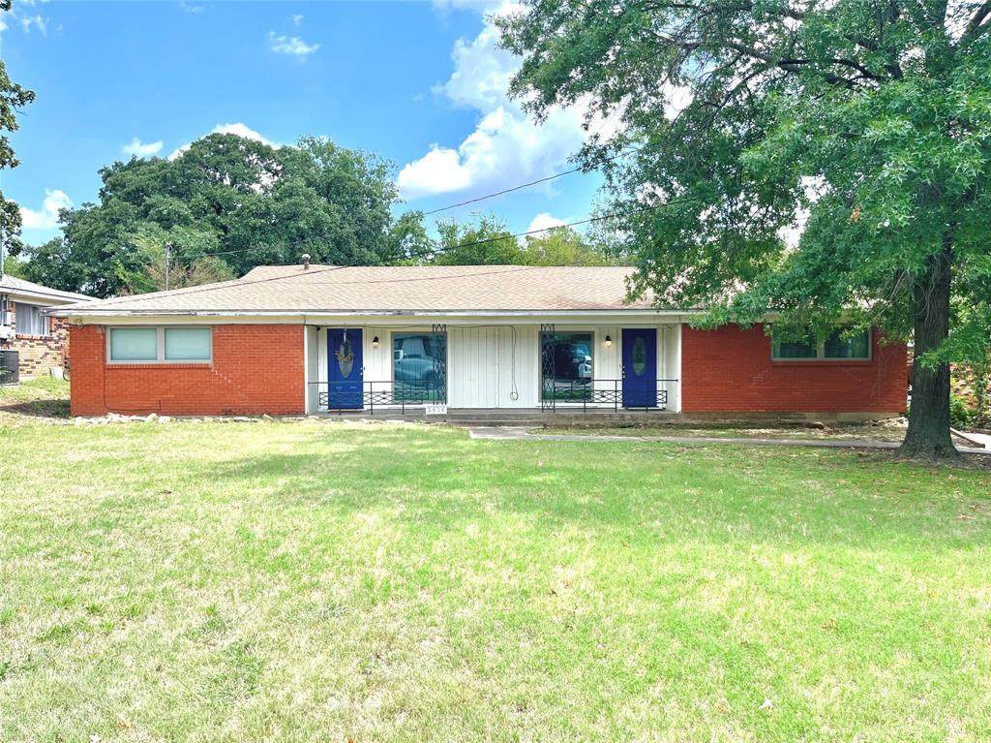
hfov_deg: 67.3
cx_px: 496
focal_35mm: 26
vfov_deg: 53.0
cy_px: 372
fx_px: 744
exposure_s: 1/1536
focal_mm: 5.1
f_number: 1.6
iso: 50
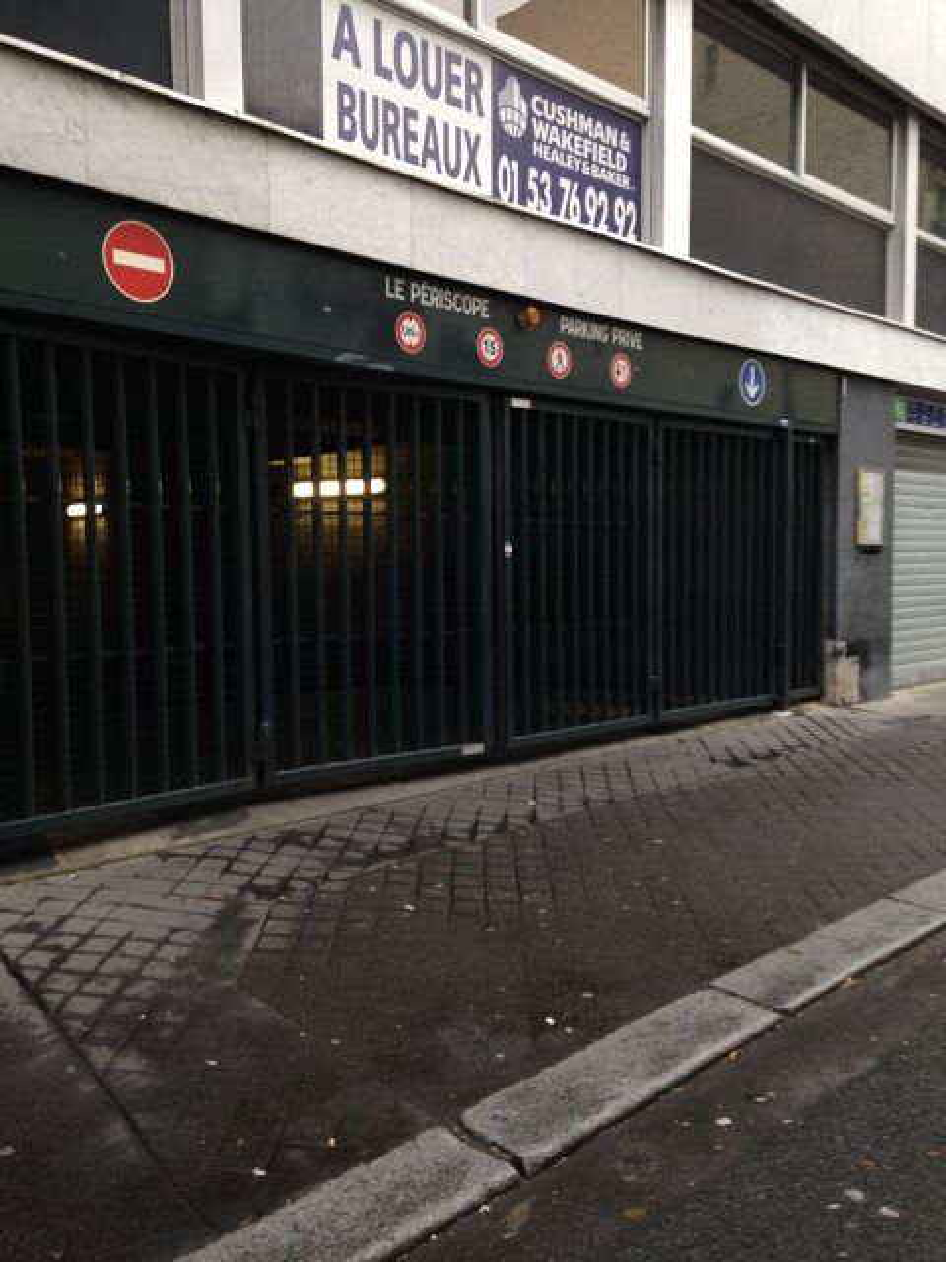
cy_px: 631
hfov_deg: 42.9
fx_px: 1202
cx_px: 473
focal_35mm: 33
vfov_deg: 55.4
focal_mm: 4.12
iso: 50
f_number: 2.4
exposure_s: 1/37
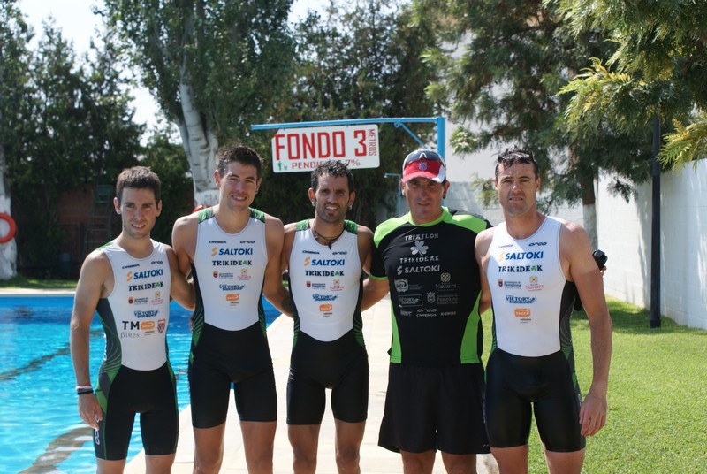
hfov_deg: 33.4
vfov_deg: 22.7
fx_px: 1180
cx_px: 354
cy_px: 237
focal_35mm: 60
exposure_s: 1/160
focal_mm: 40
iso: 100
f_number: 9
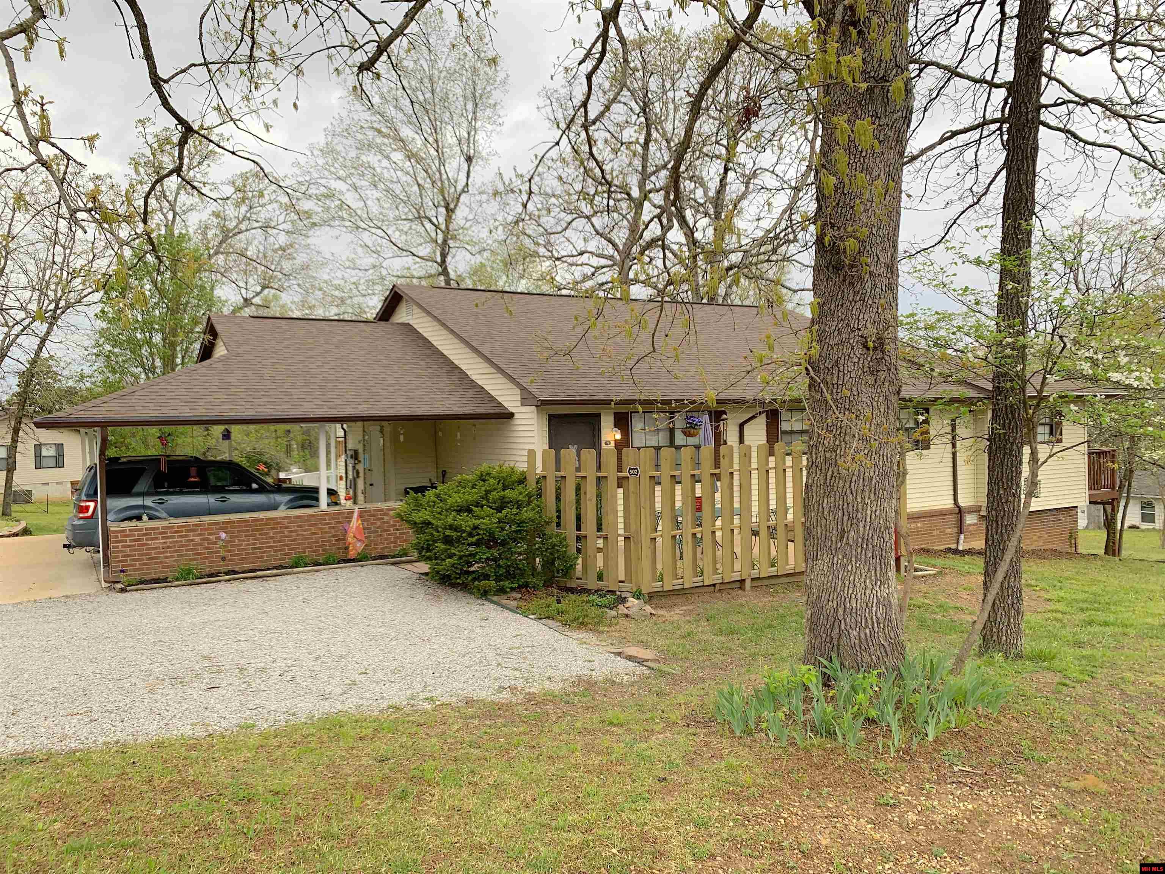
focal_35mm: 26
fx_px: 875
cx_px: 582
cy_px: 437
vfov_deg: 53.1
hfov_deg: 67.3
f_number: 1.8
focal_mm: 4.25
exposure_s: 1/175
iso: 25
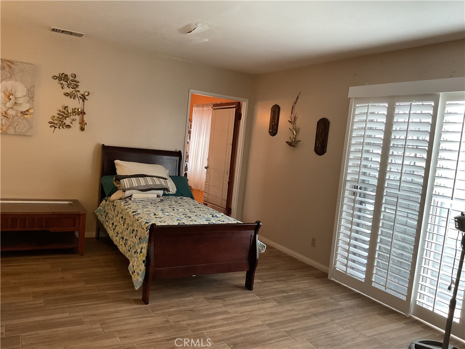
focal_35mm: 29
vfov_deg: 48.2
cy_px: 174
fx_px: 390
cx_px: 232
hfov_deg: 61.7
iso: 125
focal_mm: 3
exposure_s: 1/60
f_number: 1.8
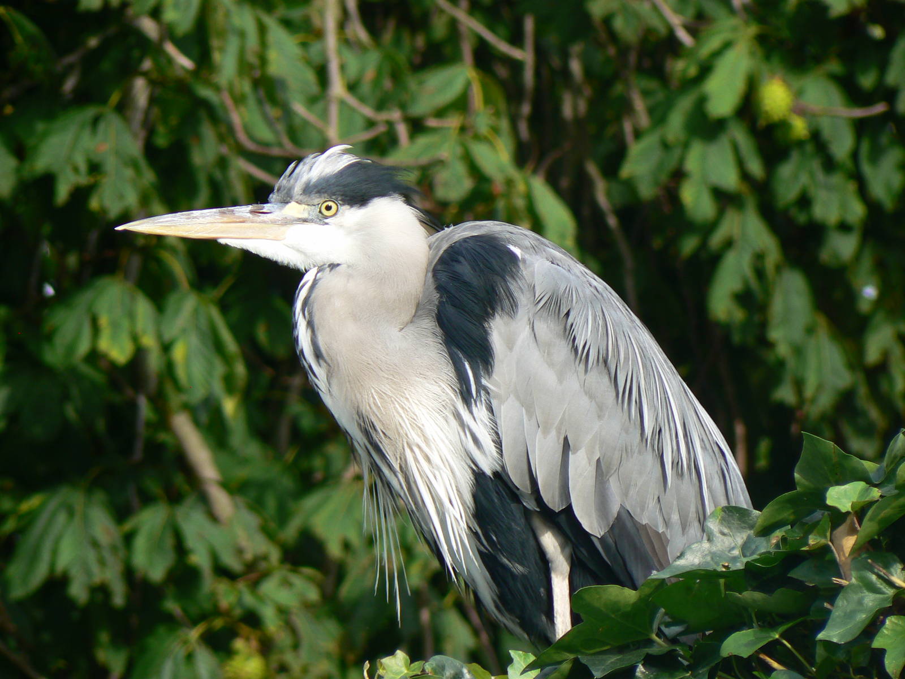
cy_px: 340
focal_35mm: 432
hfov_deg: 4.6
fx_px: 11294
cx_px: 452
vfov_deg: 3.4
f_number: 5.6
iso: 80
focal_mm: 72
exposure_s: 1/125
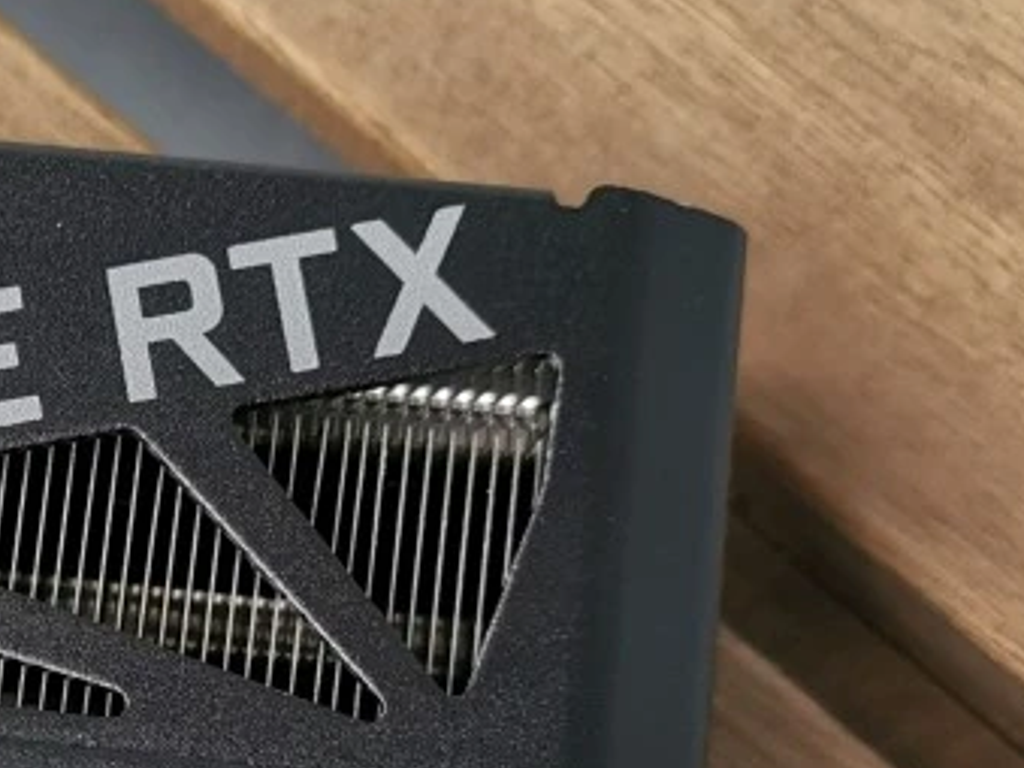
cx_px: -94
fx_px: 2721
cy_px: 747
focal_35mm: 92
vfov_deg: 15.8
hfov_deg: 20.4
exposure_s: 1/100
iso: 250
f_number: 1.6
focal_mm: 5.56
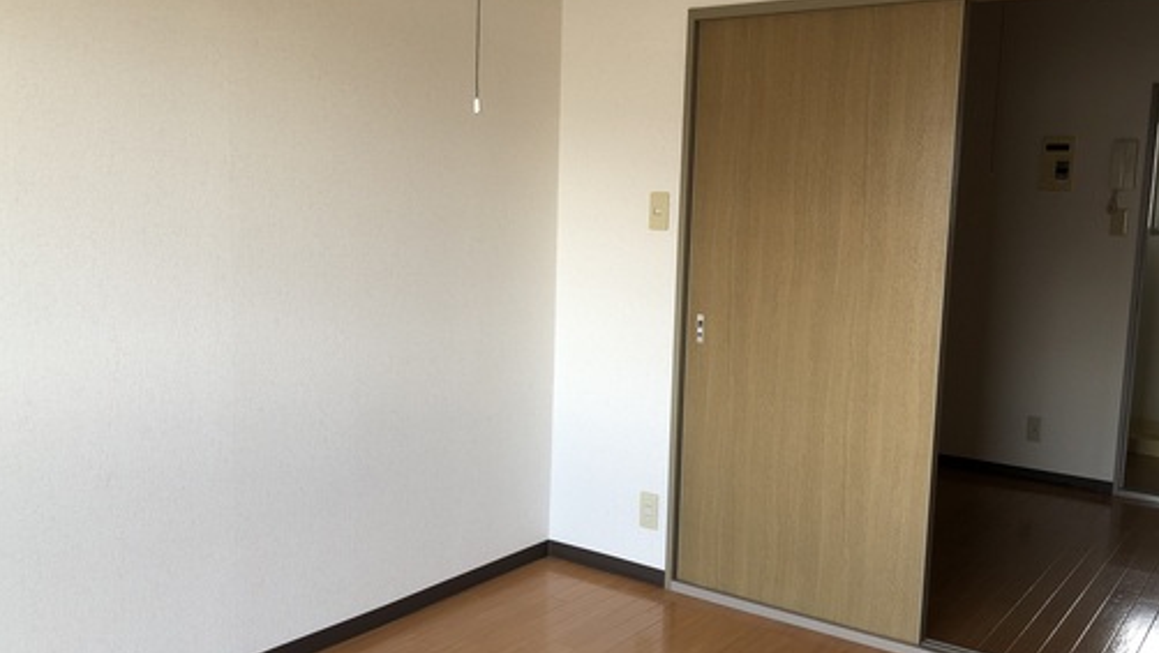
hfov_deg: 58.0
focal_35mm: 34
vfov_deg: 34.7
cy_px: 344
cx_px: 591
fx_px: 1045
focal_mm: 3.99
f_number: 1.8
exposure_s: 1/40
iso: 25
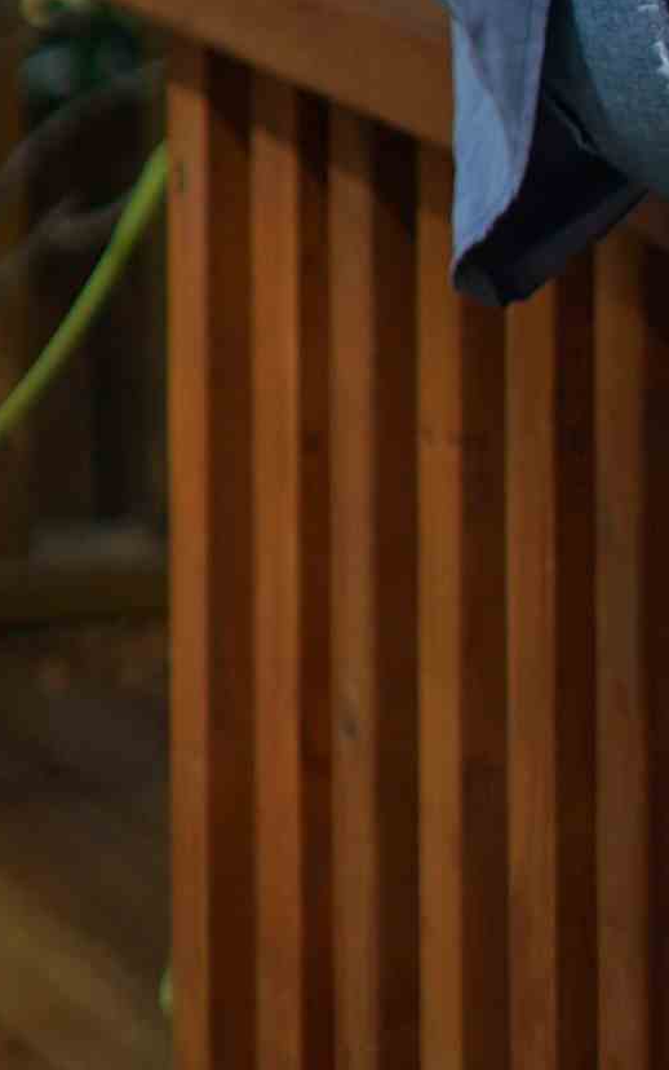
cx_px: 1320
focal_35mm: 261
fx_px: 7609
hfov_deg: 5.0
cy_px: -717
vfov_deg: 7.8
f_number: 2
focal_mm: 50
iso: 200
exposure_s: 1/5000
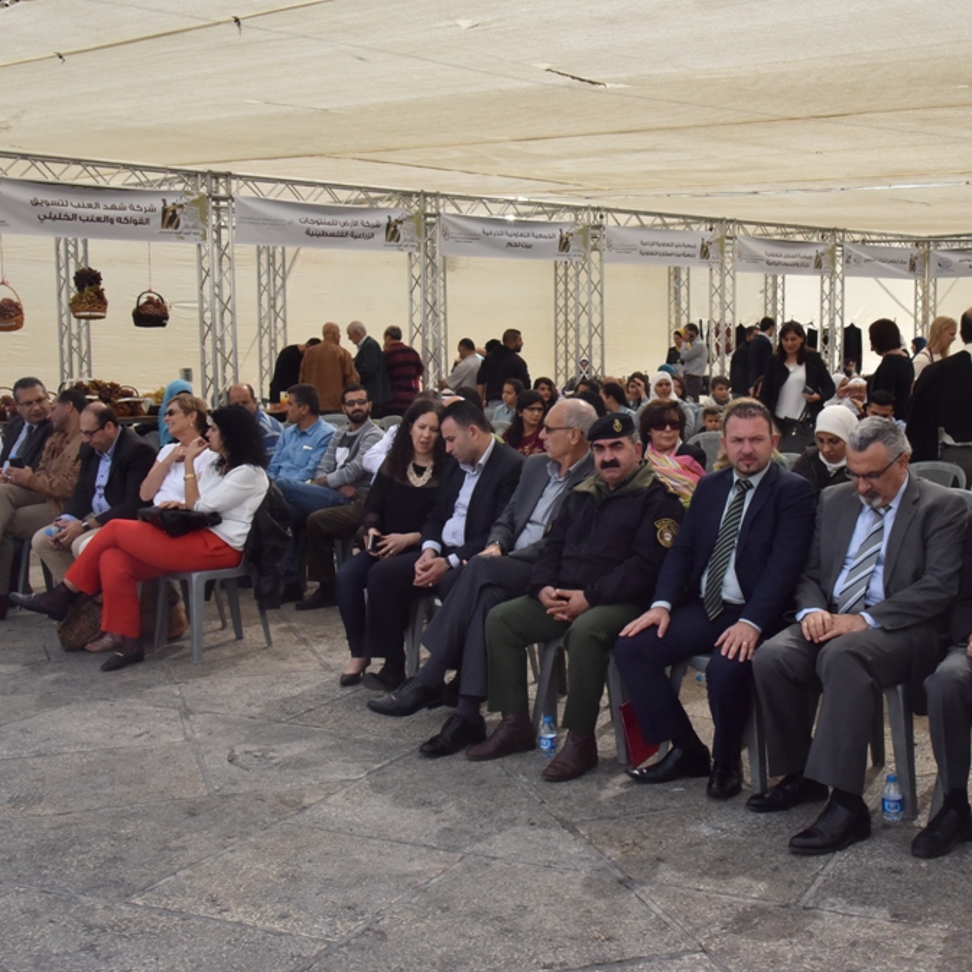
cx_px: 581
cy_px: 480
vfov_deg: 38.3
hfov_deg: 38.2
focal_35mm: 44
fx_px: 1398
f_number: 16
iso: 1600
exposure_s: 1/1000
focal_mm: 34
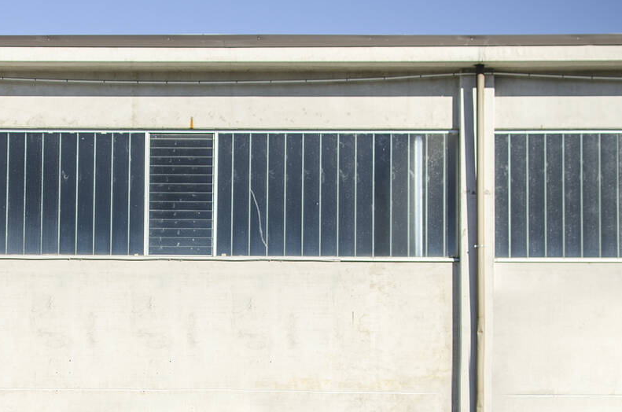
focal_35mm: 93
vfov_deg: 14.5
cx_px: 153
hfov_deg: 21.8
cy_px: 349
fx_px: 1602
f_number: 2.5
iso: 125
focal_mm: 35
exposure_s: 1/1250
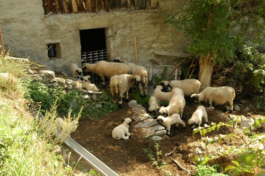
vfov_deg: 19.7
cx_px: 132
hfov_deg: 29.3
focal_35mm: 69
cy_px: 88
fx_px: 507
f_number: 5
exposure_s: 1/200
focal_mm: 46
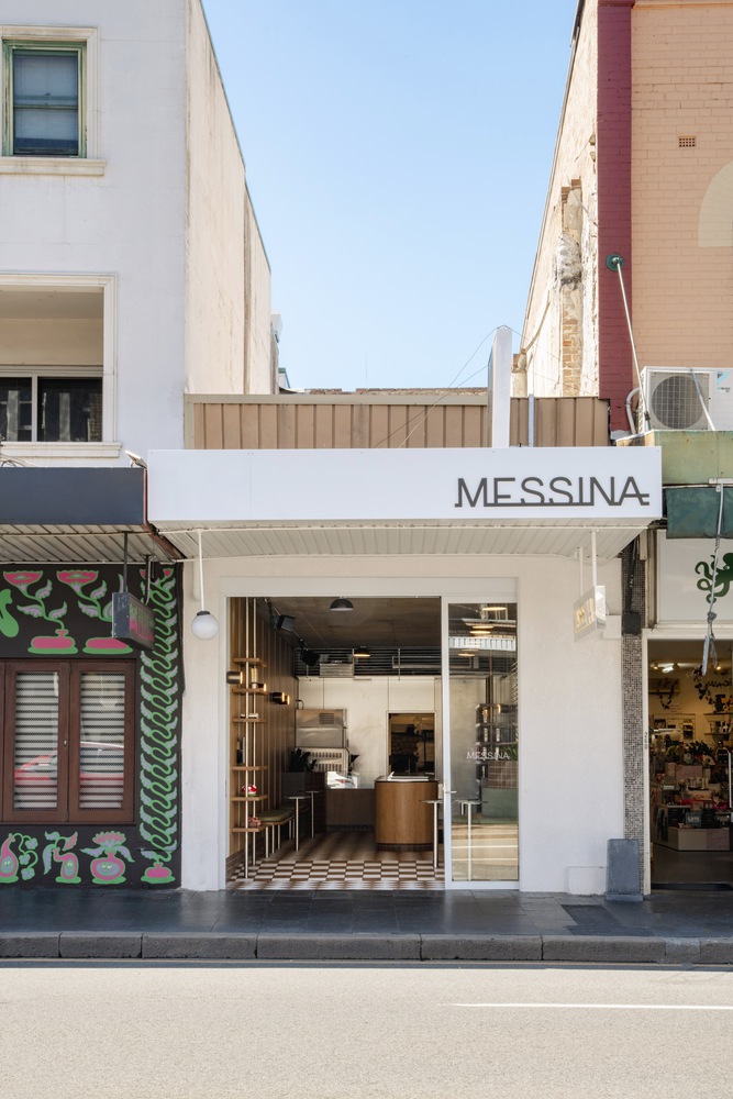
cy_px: 550
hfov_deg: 26.0
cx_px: 366
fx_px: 1587
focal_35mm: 52
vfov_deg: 38.2
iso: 160
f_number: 22
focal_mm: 52
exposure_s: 1/20
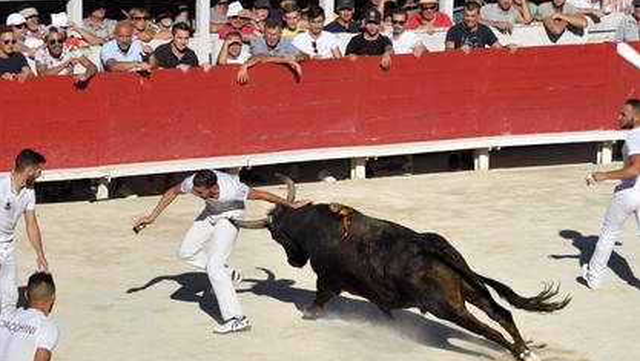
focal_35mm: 211
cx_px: 319
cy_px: 198
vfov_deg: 5.8
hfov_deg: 10.2
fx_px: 3582
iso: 400
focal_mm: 200
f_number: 11
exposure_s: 1/1250
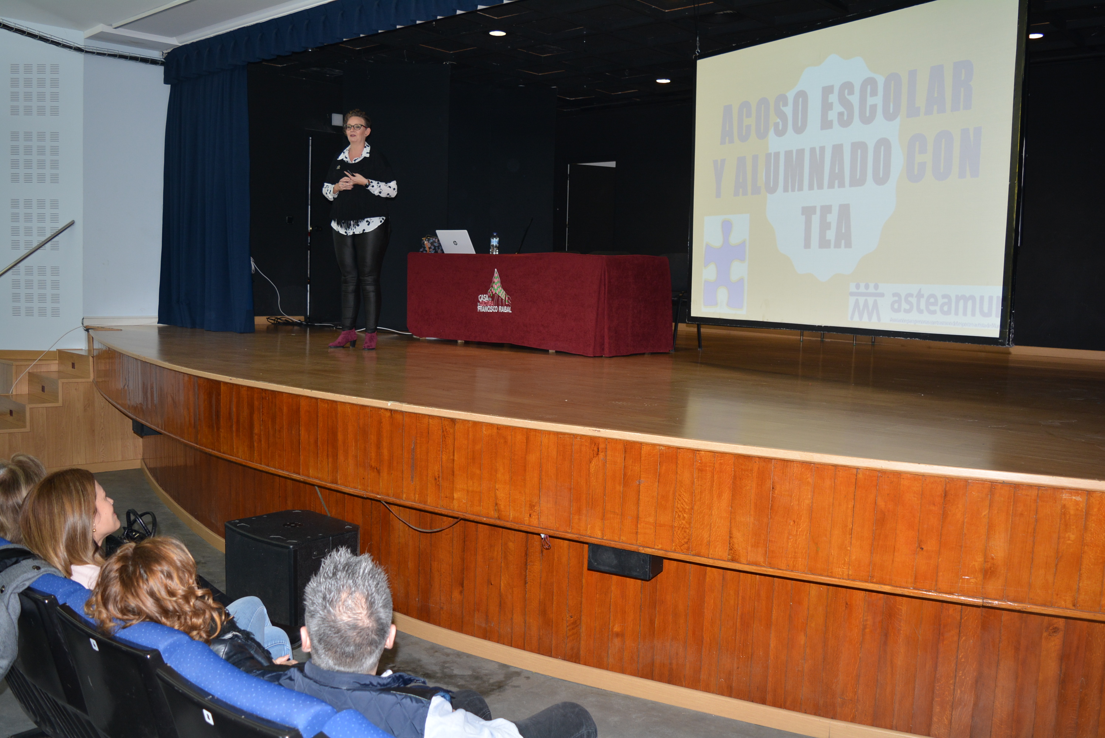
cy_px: 369
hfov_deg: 59.5
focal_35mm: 32
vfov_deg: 41.8
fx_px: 968
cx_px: 552
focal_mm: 21
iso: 400
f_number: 4
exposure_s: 1/60
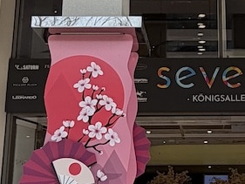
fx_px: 361
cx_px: 187
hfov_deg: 36.5
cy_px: 131
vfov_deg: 28.3
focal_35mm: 51
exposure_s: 1/506
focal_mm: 2.22
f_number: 2.2
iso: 40
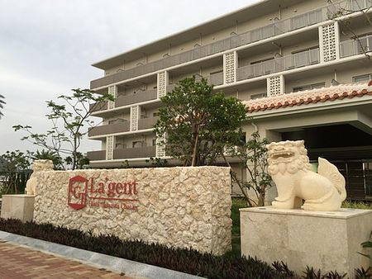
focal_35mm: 29
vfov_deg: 48.3
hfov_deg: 61.6
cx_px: 186
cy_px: 140
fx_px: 312
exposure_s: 1/148
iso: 25
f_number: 2.2
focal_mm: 4.15
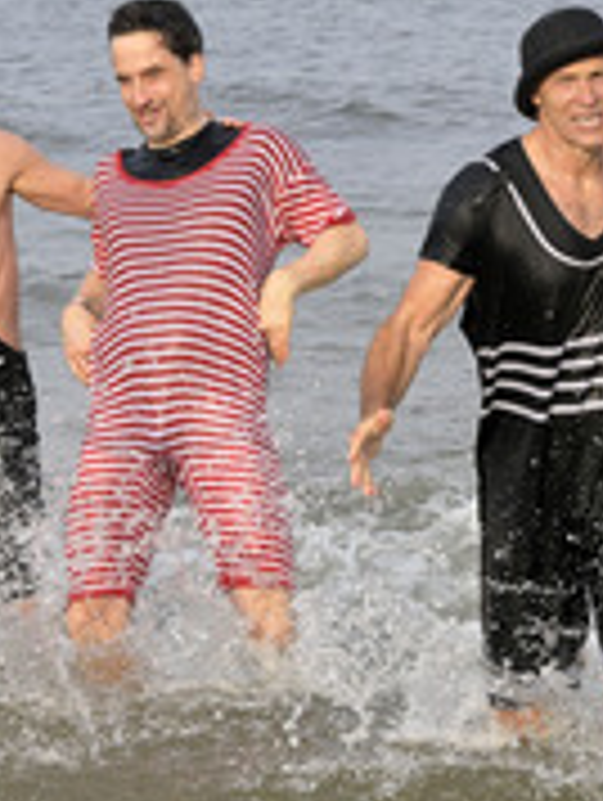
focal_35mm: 238
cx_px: 524
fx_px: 5515
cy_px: 234
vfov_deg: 8.3
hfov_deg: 6.2
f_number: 18
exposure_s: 1/1000
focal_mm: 98
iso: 4000
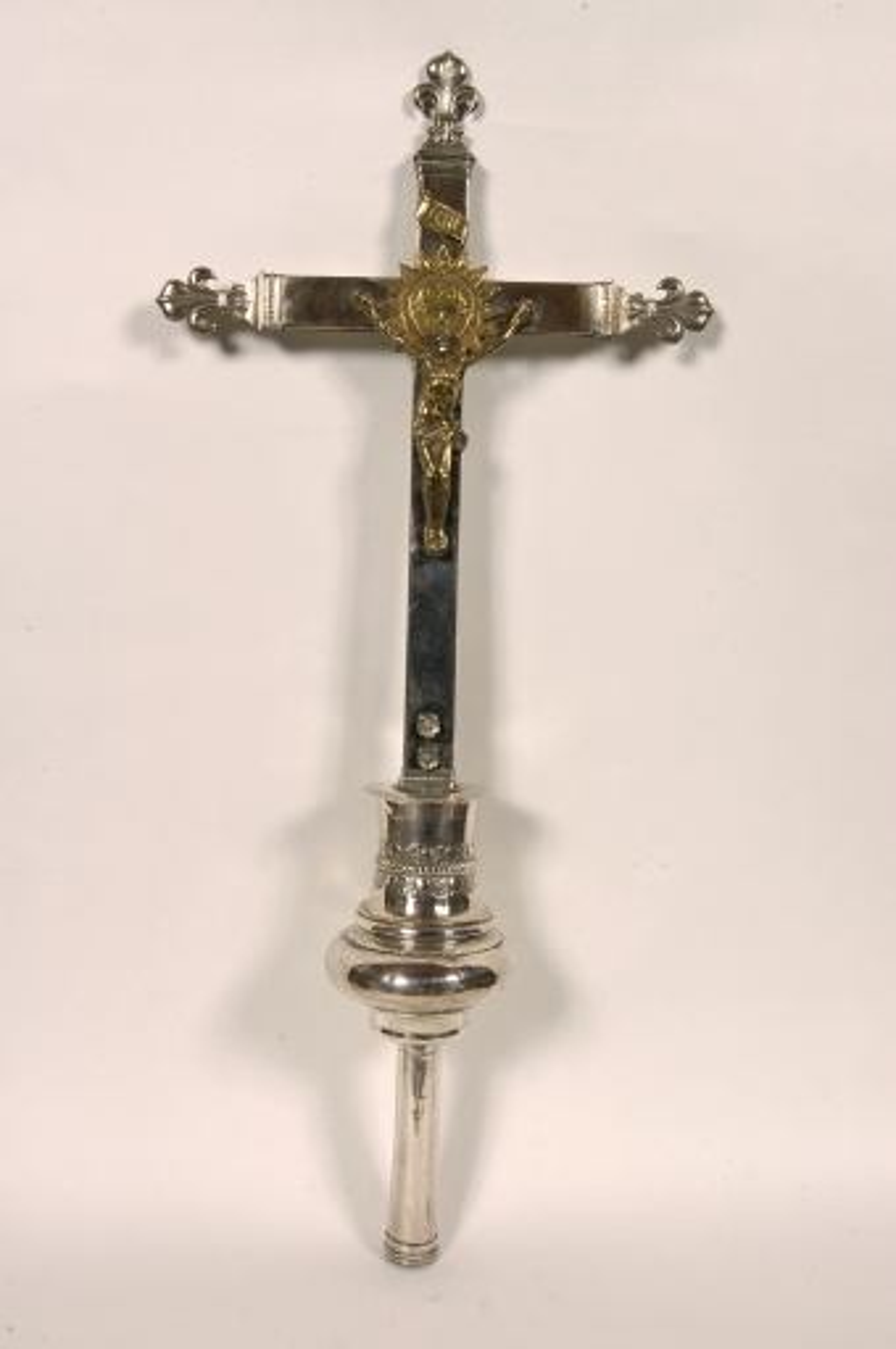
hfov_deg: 35.4
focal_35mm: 38
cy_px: 674
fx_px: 1404
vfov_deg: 51.3
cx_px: 448
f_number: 11
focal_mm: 25
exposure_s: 1/30
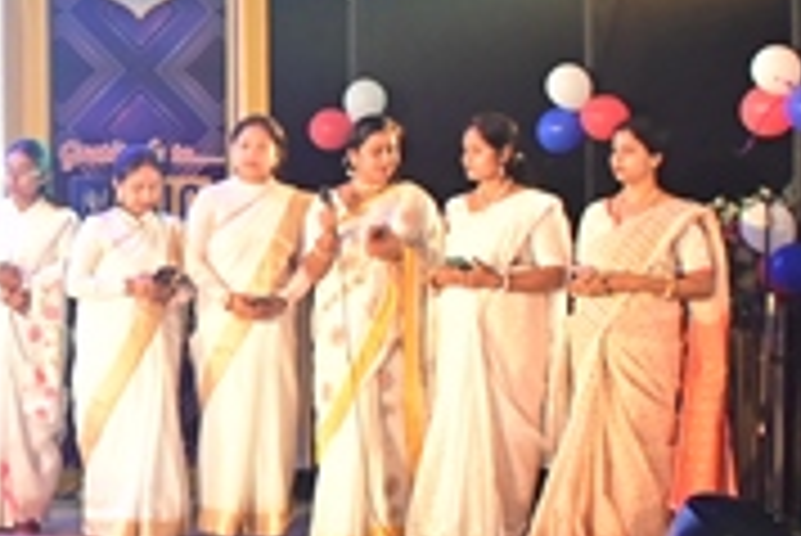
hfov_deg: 9.3
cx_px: -882
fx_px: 4573
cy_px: 214
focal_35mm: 205
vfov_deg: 6.7
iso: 1250
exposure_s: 1/100
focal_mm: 30.5
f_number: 6.3
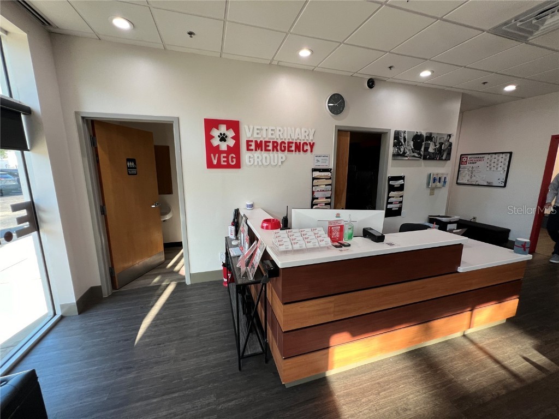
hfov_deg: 106.2
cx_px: 280
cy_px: 210
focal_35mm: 13
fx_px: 210
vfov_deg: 89.9
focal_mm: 1.57
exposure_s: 1/99
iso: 100
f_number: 1.8
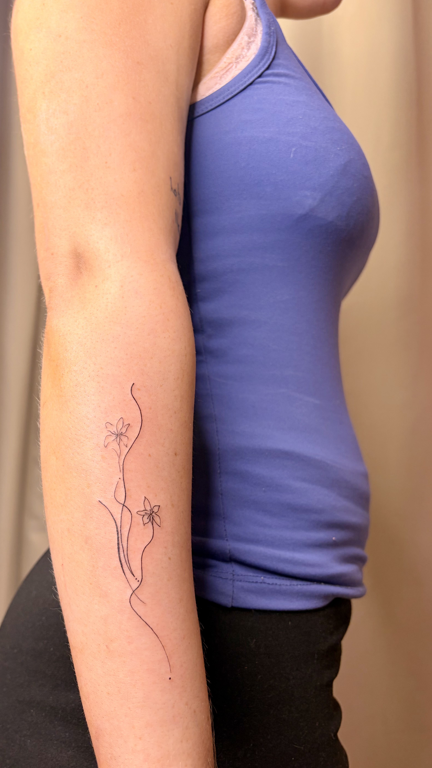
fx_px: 591
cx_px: 148
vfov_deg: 66.1
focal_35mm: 29
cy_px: 392
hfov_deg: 39.7
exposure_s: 1/100
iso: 50
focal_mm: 5.96
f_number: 1.6
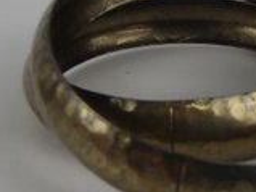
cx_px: 209
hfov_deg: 24.0
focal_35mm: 80
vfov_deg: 18.4
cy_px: 64
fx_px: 591
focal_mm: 6.64
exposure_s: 1/160
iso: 200
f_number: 4.7
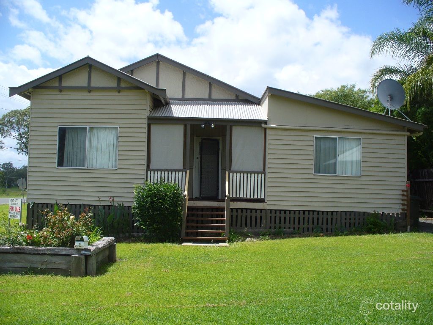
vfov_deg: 38.7
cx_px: 216
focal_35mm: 37
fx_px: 463
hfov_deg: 50.1
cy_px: 162
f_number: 5.6
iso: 80
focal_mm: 6.1
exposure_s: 1/400
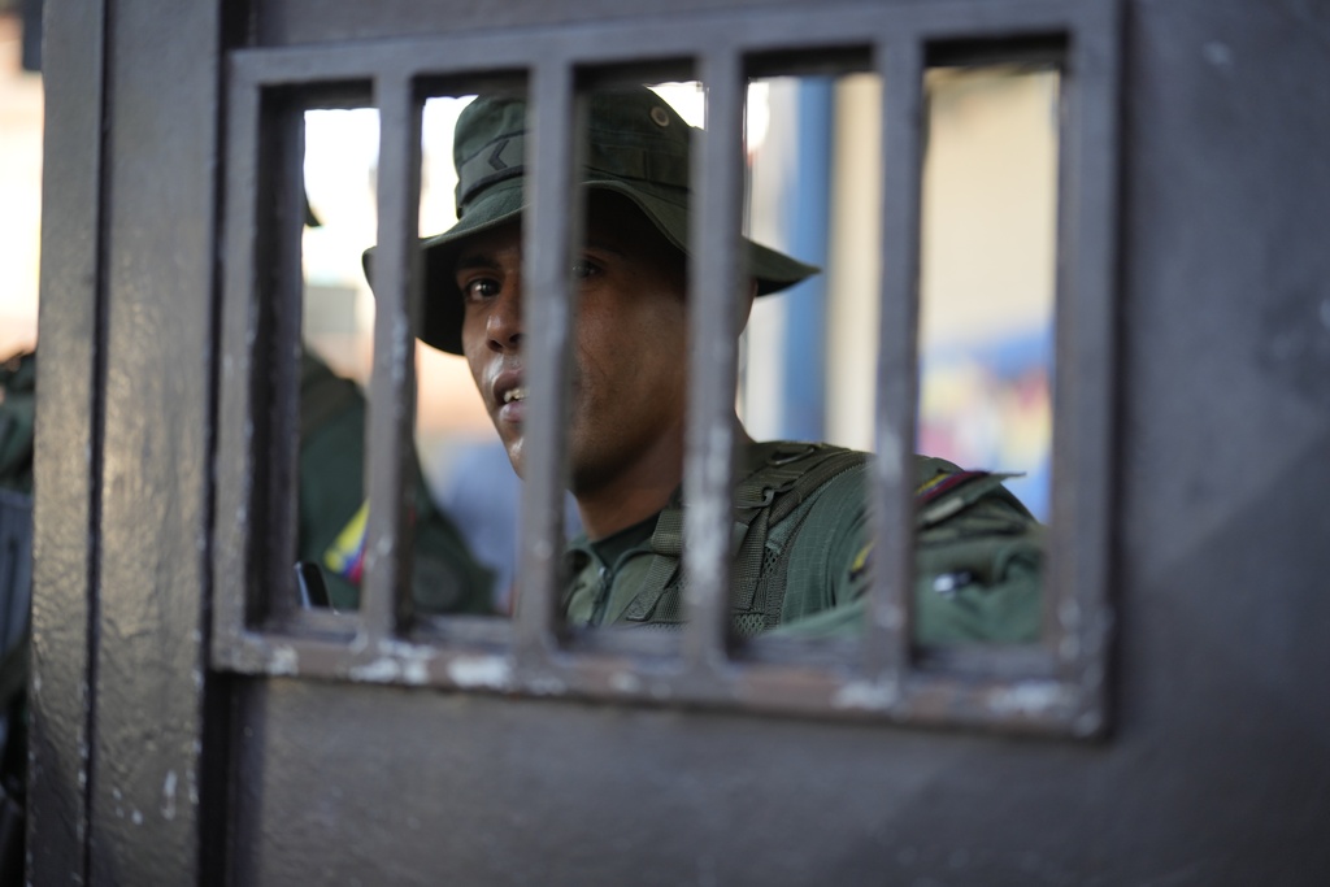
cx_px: 665
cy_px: 444
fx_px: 1847
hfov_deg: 39.6
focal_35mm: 50
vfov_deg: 27.0
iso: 400
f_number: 1.4
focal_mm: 50
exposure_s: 1/1000
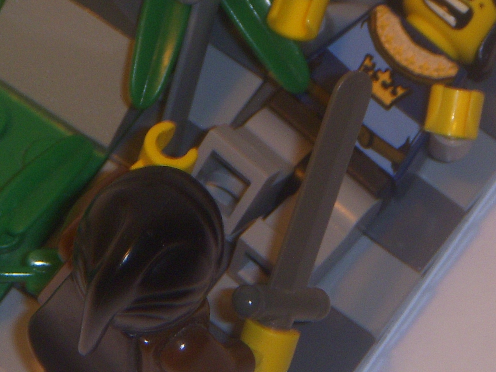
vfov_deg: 4.8
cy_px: 93
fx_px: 4413
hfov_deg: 6.4
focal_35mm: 308
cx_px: 210
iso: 100
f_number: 4.2
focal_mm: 18.9
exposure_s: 1/60
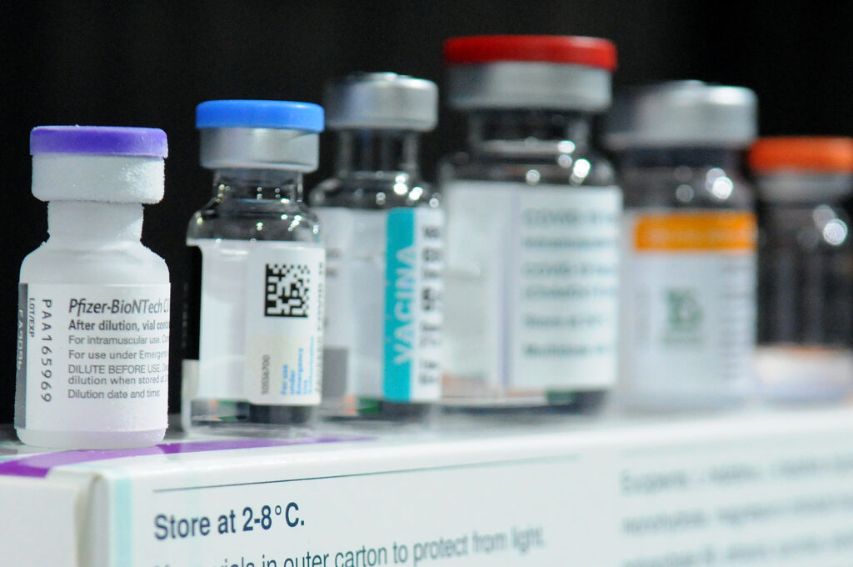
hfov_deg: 24.6
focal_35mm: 82
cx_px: 426
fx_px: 1952
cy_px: 284
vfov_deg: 16.5
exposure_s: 1/160
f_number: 5
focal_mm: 55
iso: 2500
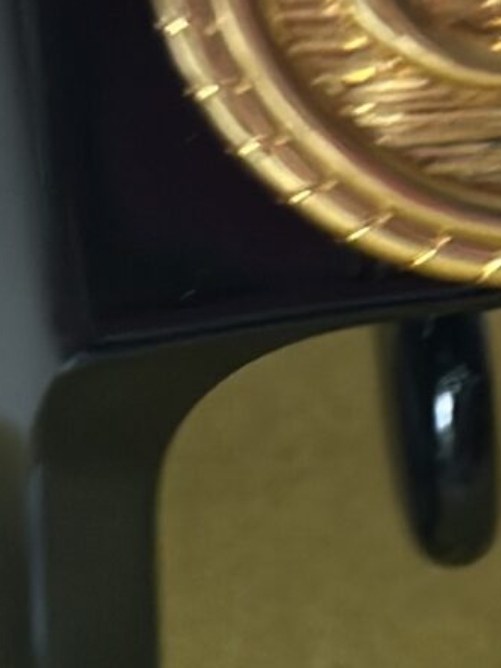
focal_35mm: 272
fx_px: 5249
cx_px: 961
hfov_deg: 5.4
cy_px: 89
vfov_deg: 7.3
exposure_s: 1/60
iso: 200
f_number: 1.78
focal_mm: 6.86
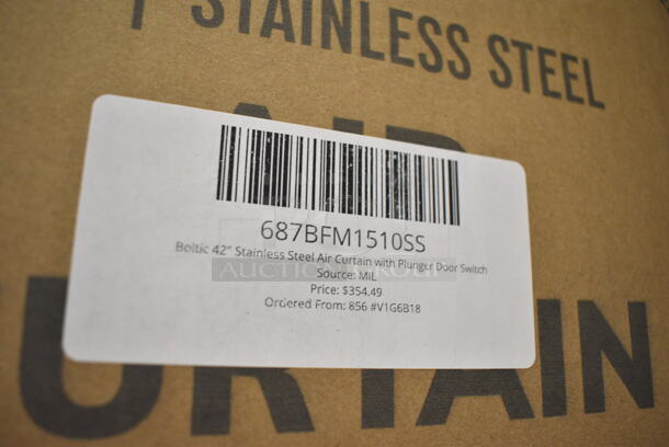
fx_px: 558
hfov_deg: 61.9
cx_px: 334
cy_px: 224
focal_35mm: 30
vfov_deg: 43.7
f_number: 3.8
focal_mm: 20
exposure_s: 1/30
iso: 1600
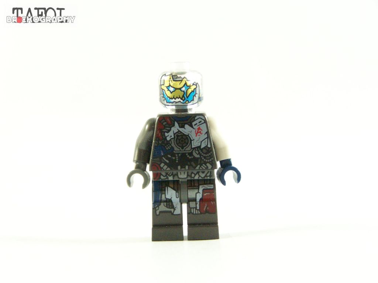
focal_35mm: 94
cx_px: 189
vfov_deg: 15.7
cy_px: 142
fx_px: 1026
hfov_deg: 20.9
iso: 400
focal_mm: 15.6
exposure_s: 1/60
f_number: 3.6
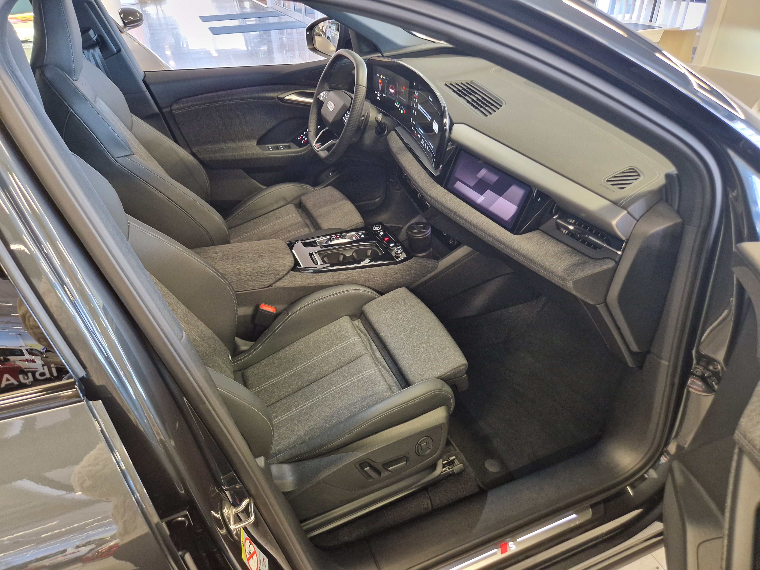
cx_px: 380
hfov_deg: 73.9
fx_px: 505
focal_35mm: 23
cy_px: 285
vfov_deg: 58.9
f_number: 1.8
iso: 640
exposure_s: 1/50
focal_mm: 5.4
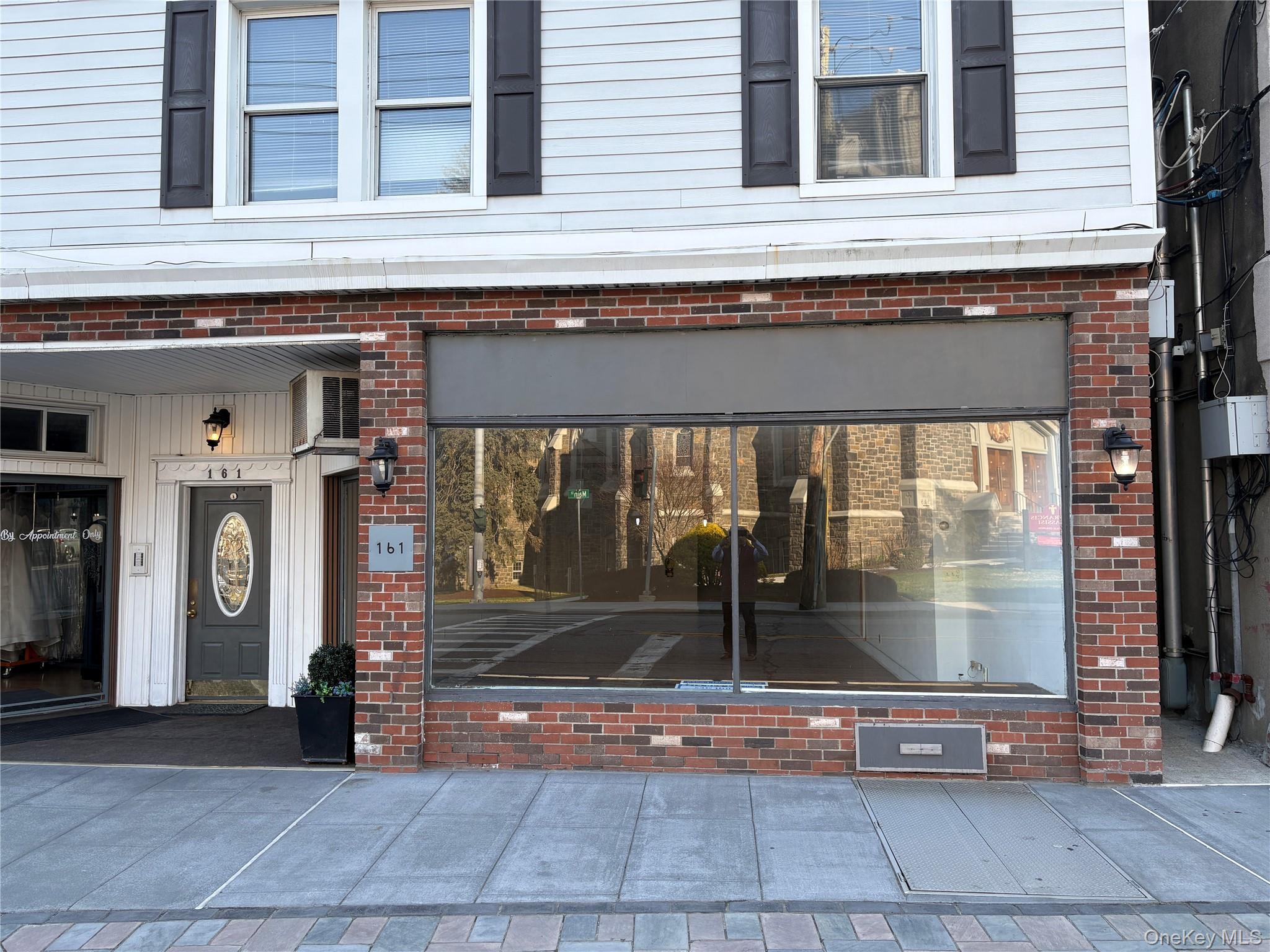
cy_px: 476
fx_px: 954
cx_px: 635
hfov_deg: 67.3
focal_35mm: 26
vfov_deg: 53.1
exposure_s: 1/417
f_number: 1.6
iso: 50
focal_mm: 5.96
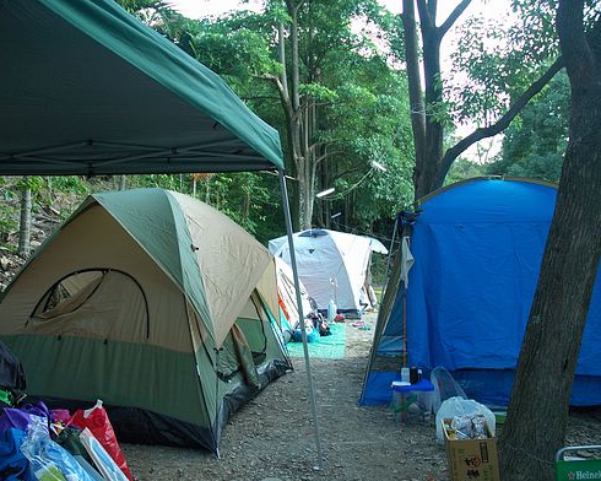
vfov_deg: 47.1
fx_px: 551
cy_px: 243
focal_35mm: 31
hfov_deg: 57.1
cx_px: 274
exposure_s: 1/60
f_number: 3.5
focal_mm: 18
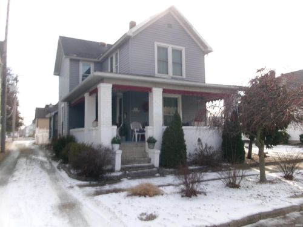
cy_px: 114
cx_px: 152
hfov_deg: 63.4
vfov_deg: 49.7
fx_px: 245
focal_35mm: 28
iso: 100
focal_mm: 5.1
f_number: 10.8
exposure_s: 1/50
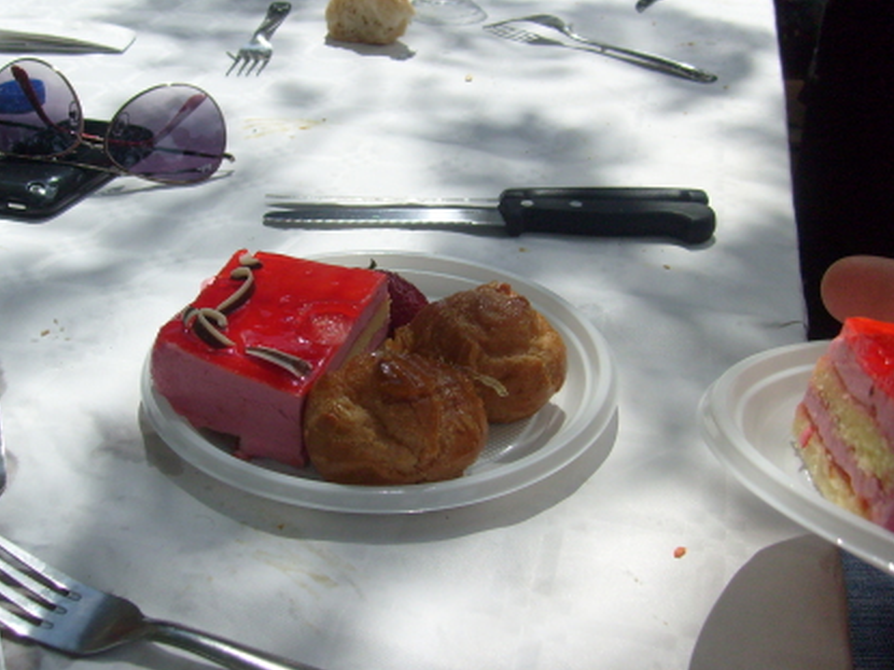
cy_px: 308
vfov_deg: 32.2
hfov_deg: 42.0
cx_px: 400
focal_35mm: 45
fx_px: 1162
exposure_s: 1/500
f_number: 7.1
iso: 80
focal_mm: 5.8
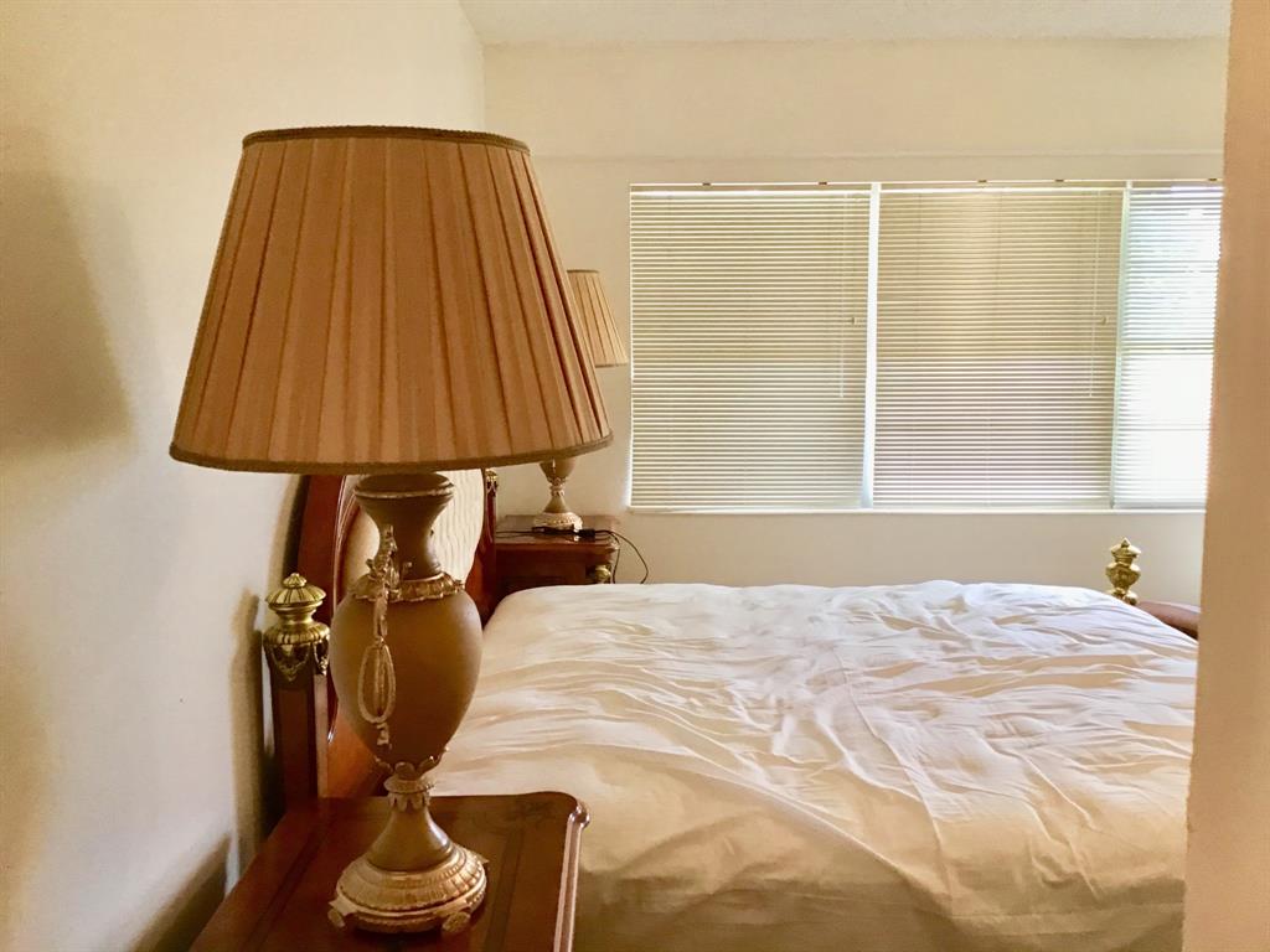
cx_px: 635
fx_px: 1137
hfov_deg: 58.4
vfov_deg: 45.4
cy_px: 476
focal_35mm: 31
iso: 100
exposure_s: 1/30
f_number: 2.4
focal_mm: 3.3
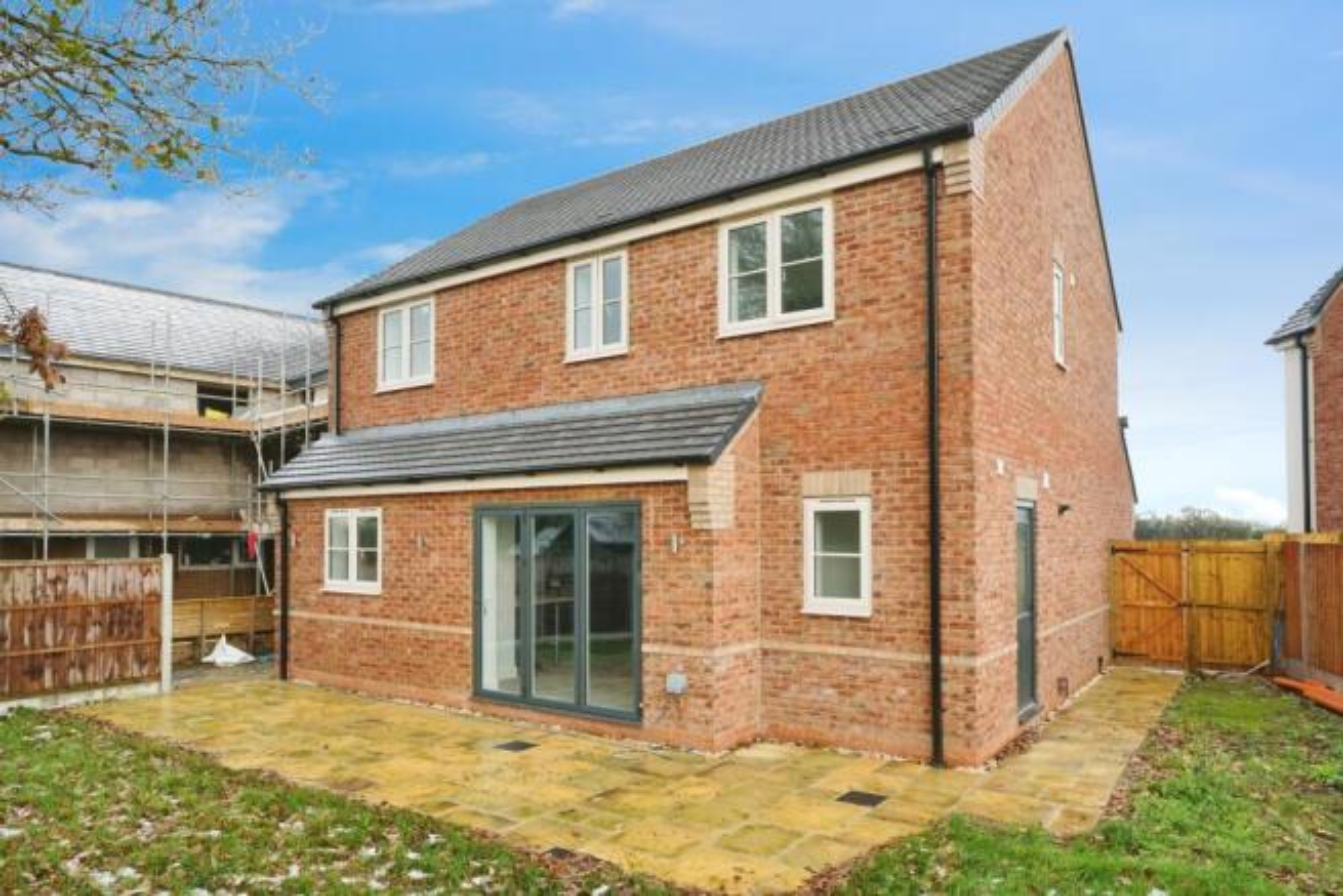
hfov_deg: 78.6
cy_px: 448
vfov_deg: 57.3
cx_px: 672
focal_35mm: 22
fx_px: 821
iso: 2000
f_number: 10
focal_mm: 22
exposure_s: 1/320
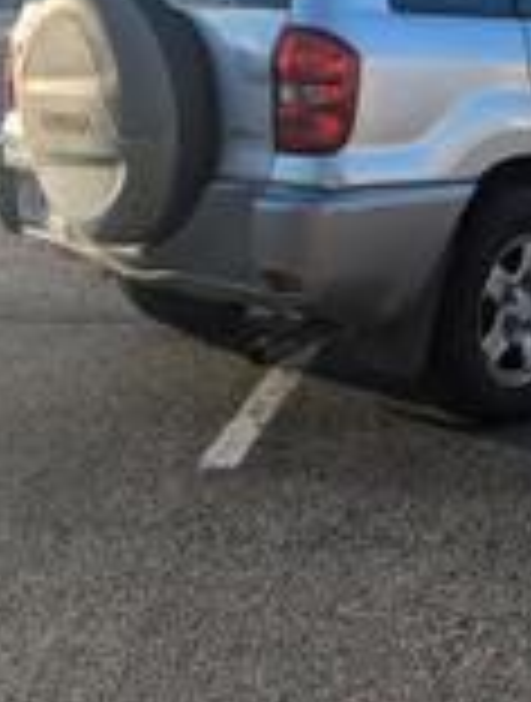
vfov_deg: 32.7
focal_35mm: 58
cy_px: 202
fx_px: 1180
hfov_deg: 24.6
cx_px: 475
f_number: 1.85
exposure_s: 1/1855
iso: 45
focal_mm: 6.81
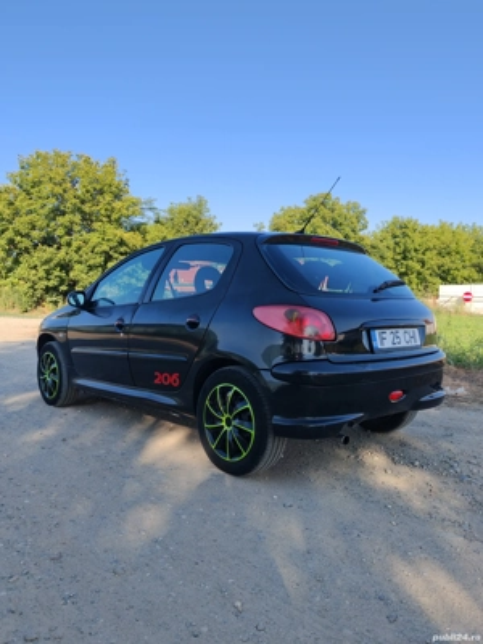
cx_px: 242
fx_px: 502
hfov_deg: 51.4
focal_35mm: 27
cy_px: 322
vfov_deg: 65.3
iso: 50
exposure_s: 1/1000
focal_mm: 5.52
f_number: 1.95
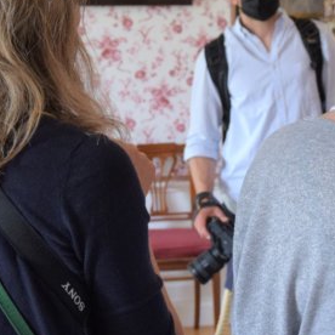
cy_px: 93
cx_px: 303
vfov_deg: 15.6
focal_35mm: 111
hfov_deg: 15.5
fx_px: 1215
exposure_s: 1/50
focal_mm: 30
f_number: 5
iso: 1600
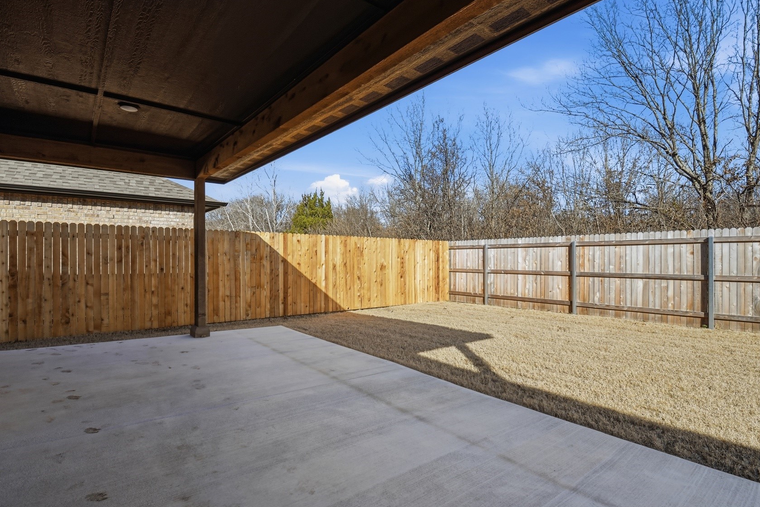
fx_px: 359
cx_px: 380
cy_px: 260
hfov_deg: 93.3
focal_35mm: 17
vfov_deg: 70.4
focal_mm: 10
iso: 250
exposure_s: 1/2500
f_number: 9
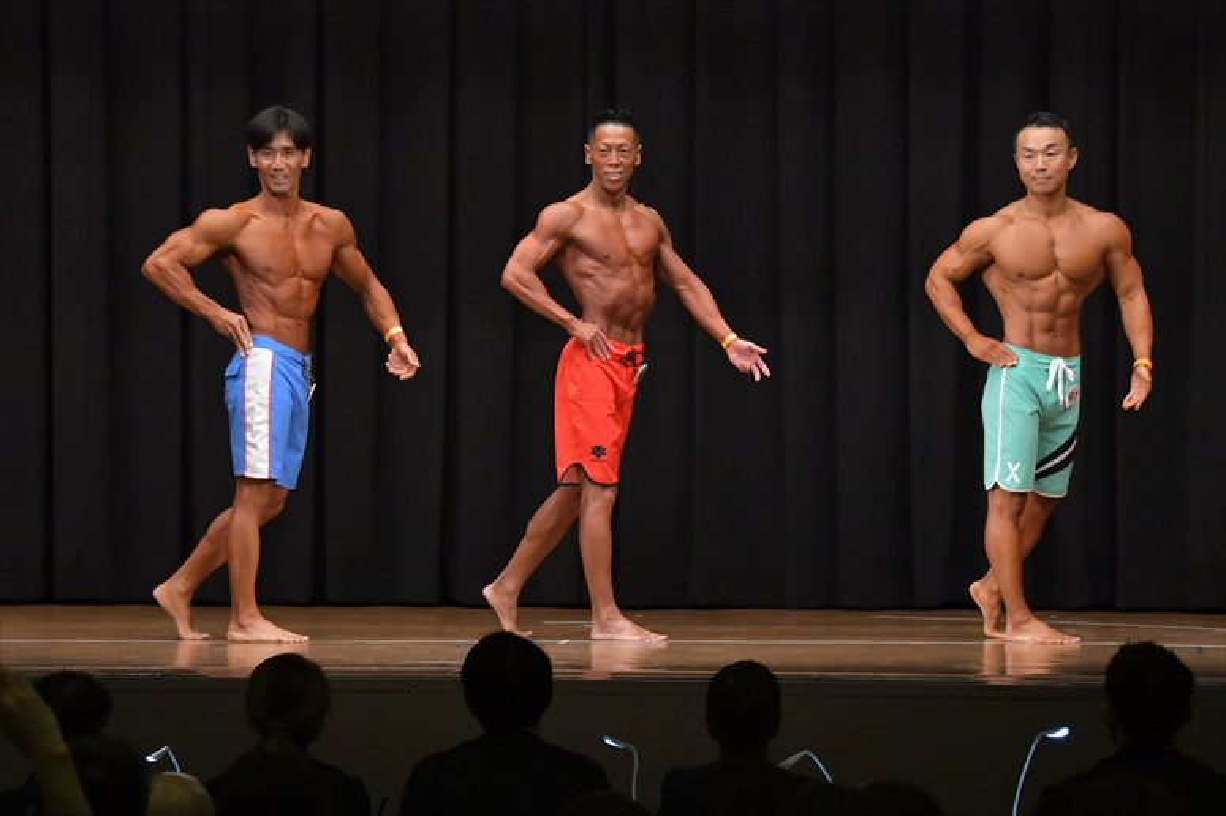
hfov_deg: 12.2
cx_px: 613
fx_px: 5719
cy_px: 408
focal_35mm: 168
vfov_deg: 8.2
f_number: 5.6
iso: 6400
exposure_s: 1/400
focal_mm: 112
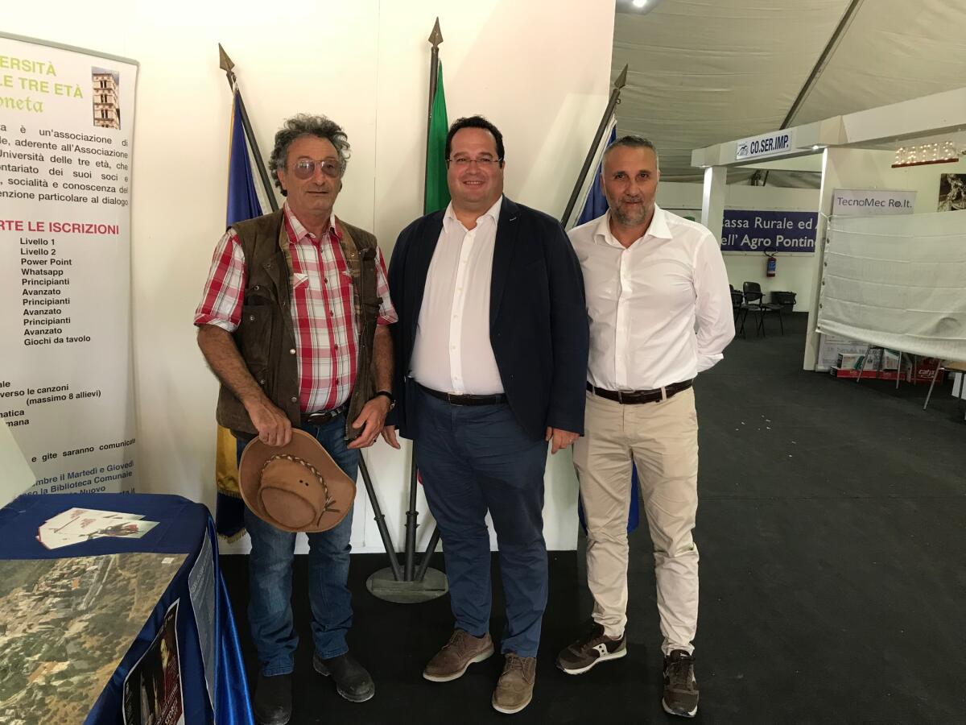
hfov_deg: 63.4
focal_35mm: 28
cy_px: 362
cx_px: 483
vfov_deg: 49.7
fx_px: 781
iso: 40
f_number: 1.8
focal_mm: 3.99
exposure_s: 1/20
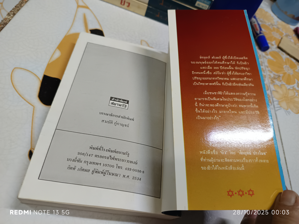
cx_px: 150
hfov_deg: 71.6
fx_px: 207
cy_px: 112
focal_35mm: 24
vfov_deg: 56.8
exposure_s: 1/33.3
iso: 928
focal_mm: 5.31
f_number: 1.7
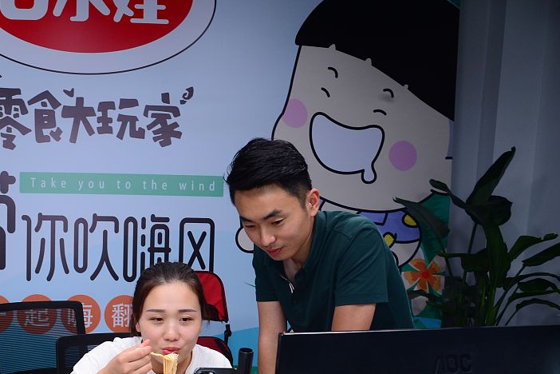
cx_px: 102
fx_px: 638
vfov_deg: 31.5
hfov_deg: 44.8
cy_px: 317
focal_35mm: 41
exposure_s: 1/80
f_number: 6.3
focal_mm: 24
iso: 800
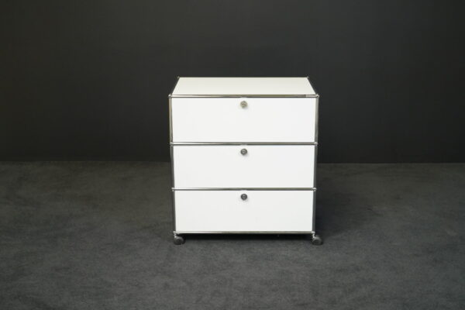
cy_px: 155
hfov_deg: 39.6
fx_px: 646
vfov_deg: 27.0
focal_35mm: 50
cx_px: 232
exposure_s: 1/250
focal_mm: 50
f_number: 7.1
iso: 5000
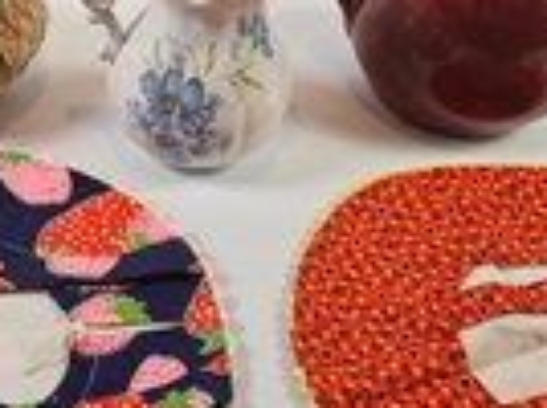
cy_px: 165
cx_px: 100
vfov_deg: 24.7
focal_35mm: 59
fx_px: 931
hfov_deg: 31.8
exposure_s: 1/120
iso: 100
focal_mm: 5.4
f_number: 1.8
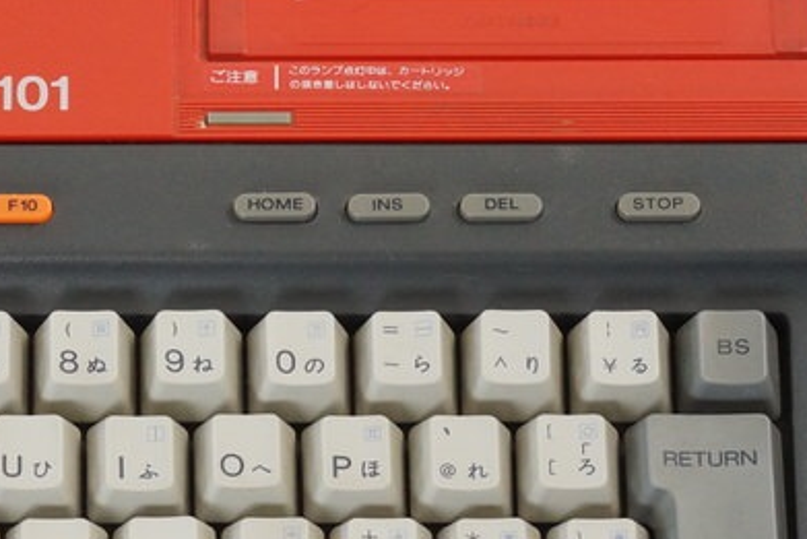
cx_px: 138
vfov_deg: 6.0
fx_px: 5157
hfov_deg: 8.9
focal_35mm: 230
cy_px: 442
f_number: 6.3
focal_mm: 50
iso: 1000
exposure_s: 1/80
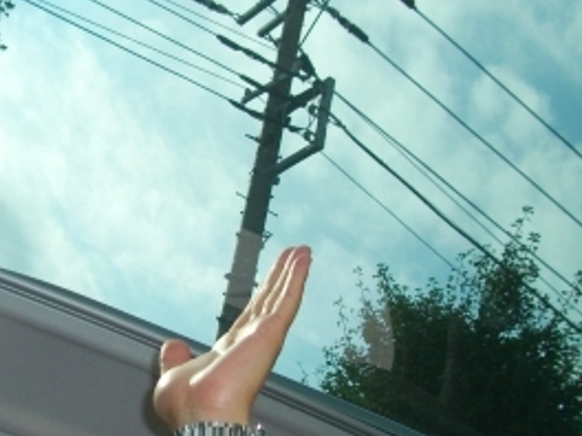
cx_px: 141
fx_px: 1547
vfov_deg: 16.1
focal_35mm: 92
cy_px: 244
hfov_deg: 21.1
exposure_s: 1/320
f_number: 2.8
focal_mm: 7.9
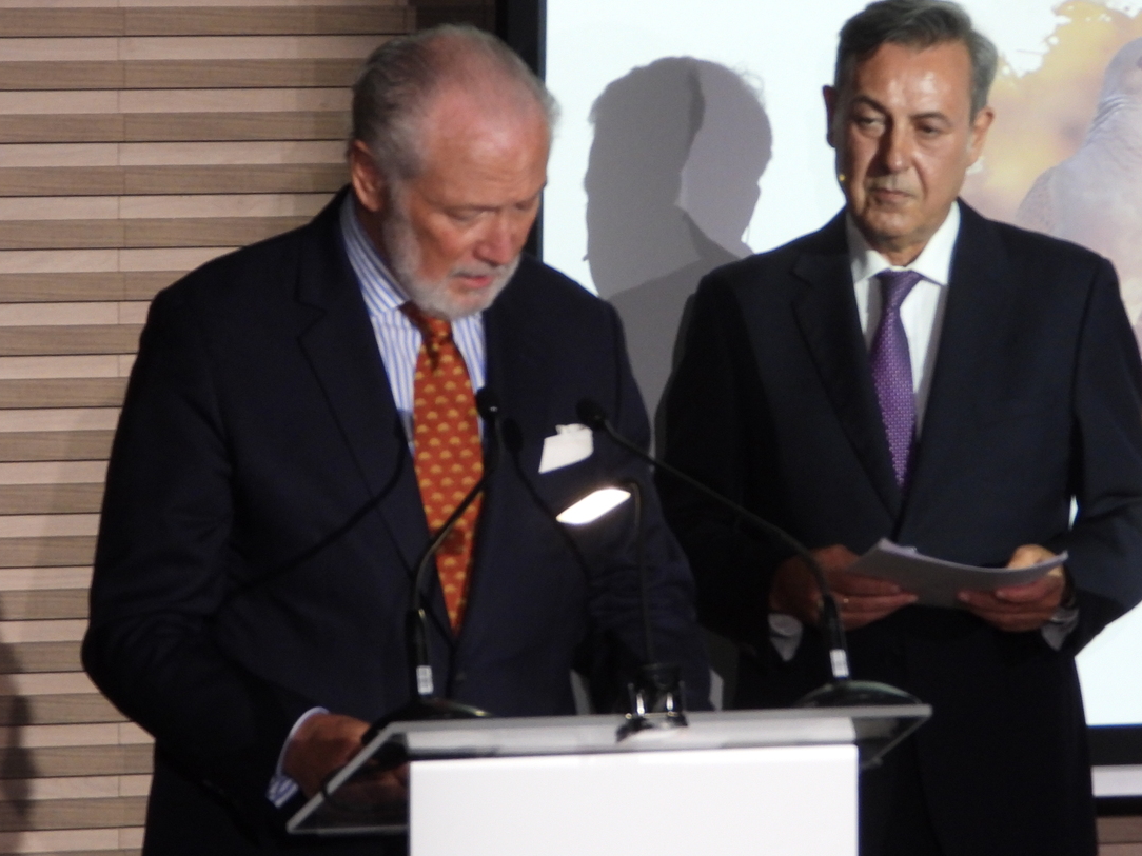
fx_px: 8446
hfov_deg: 7.7
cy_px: 365
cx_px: 648
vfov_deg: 5.8
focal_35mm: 256
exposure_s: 1/40
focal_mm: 33.2
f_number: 4.5
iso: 400
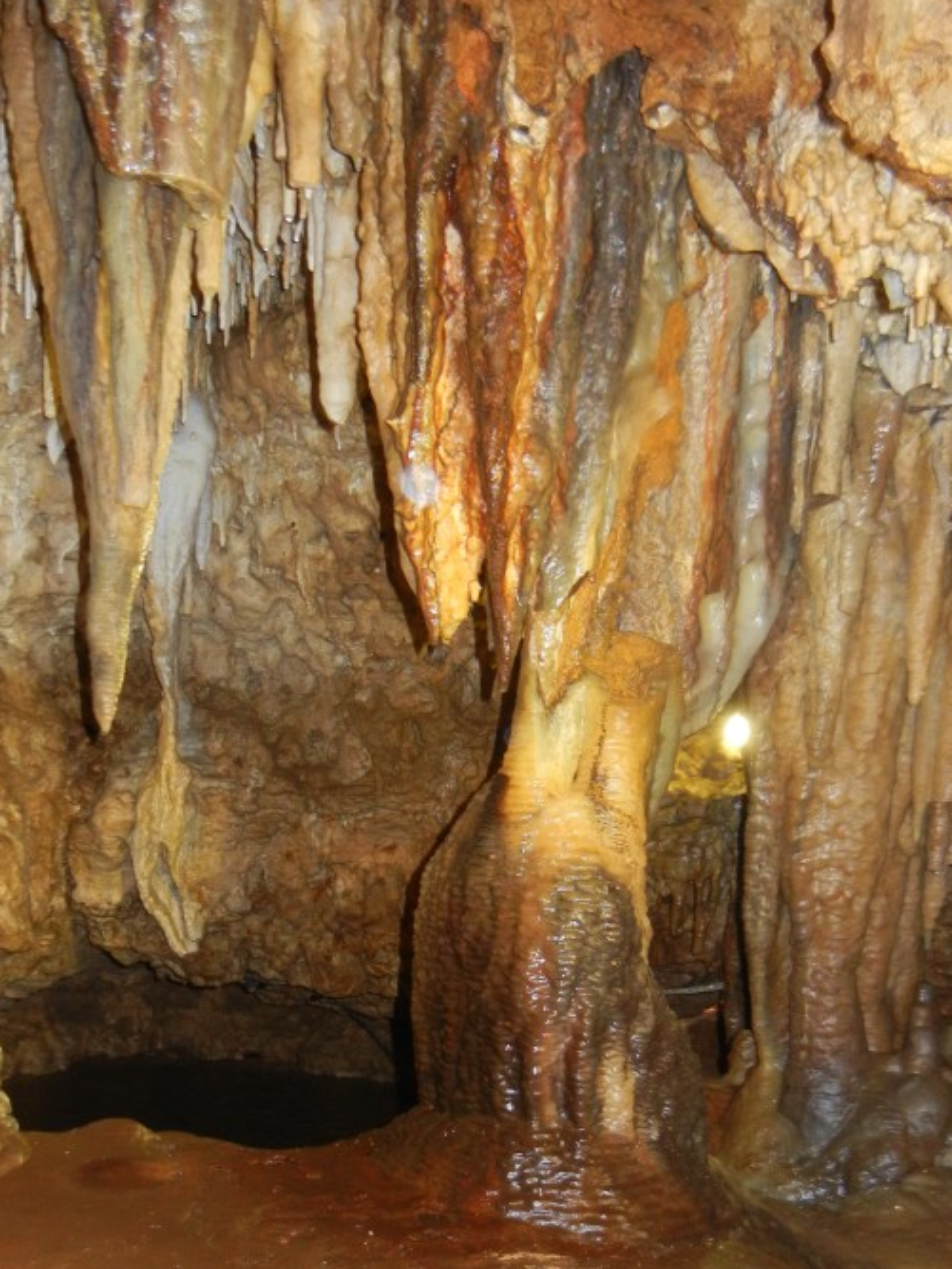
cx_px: 428
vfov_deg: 40.4
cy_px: 899
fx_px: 1687
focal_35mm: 46
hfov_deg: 31.5
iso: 284
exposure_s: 1/30
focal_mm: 5.4
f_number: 3.5
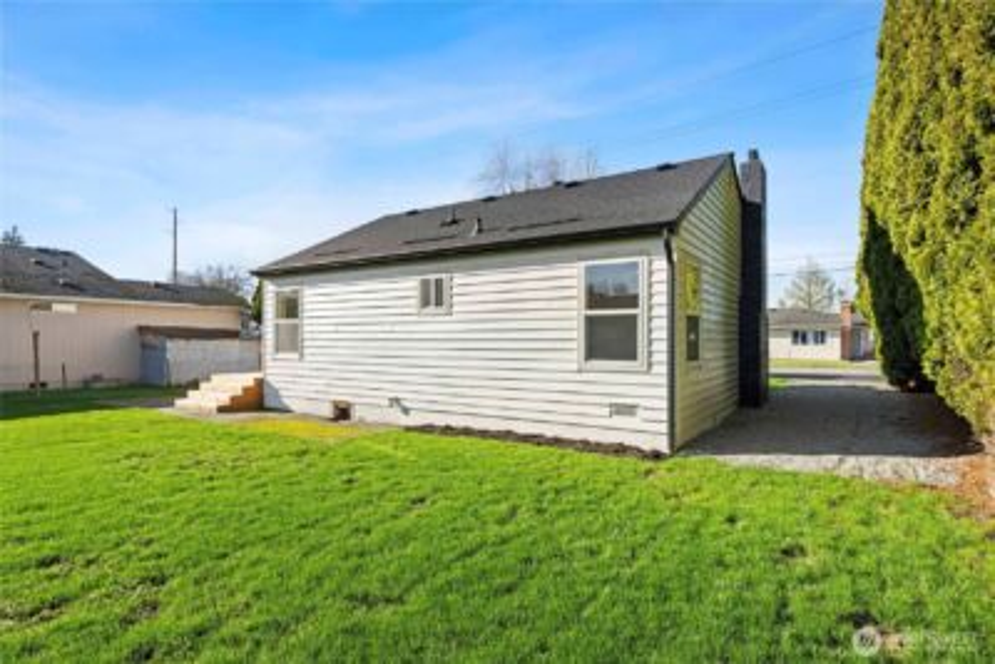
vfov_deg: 64.6
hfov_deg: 86.9
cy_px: 332
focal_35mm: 19
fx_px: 525
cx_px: 498
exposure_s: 1/400
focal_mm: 19
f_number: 8
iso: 200
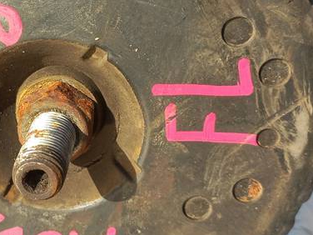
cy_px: 92
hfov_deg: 28.0
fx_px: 615
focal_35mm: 68
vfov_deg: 21.6
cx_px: 62
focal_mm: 4.6
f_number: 1.8
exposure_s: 1/205
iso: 25
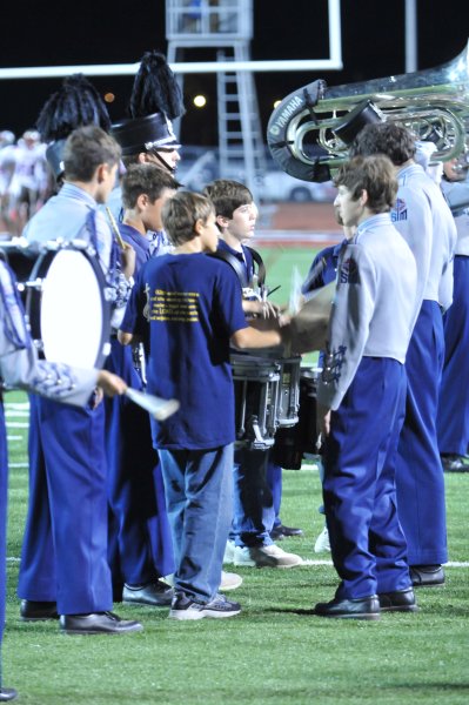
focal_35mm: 195
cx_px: 234
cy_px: 352
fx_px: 3817
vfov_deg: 10.6
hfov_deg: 7.0
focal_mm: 130
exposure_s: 1/50
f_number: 2.8
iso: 1600
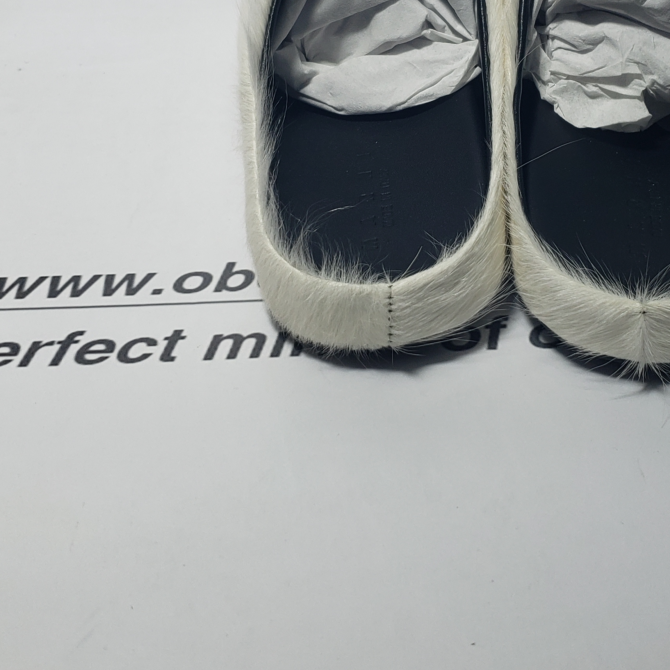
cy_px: 196
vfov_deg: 31.3
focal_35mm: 54
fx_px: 1182
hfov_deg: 31.4
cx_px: 445
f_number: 1.5
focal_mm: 4.3
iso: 50
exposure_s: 1/482
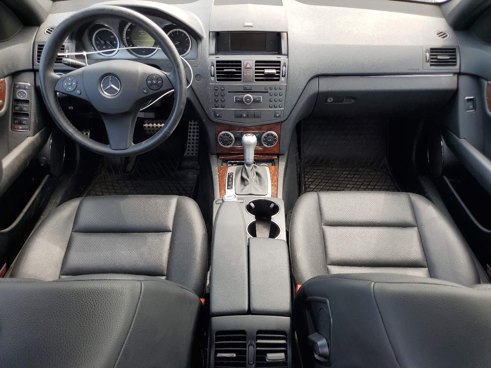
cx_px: 246
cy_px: 184
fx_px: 369
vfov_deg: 53.1
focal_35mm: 26
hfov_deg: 67.3
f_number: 1.5
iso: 50
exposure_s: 1/270
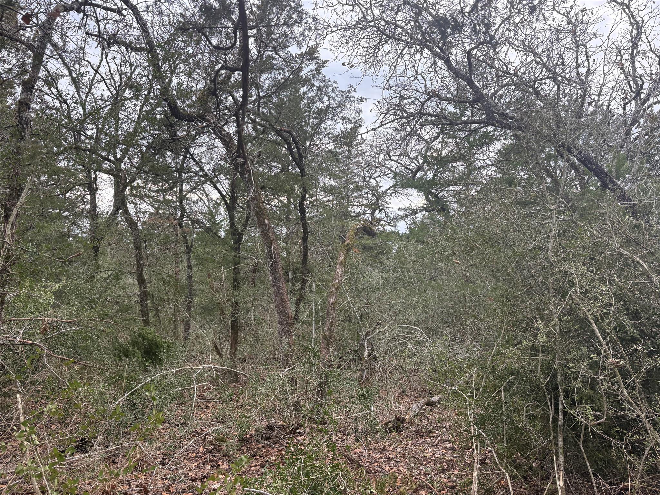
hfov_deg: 67.3
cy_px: 248
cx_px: 330
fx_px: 496
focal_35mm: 26
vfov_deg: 53.1
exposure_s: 1/543
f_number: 1.6
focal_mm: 5.96
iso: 64
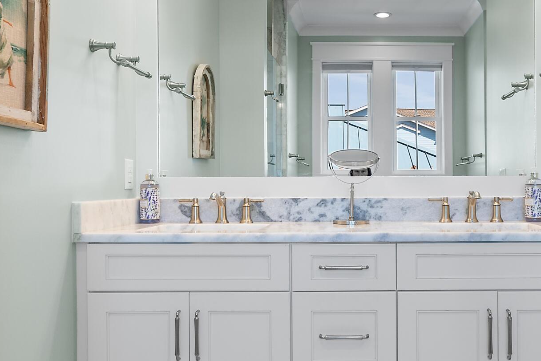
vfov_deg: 35.9
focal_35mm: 37
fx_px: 556
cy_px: 188
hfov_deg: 50.9
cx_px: 364
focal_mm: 10
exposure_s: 1/40
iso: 100
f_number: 4.5
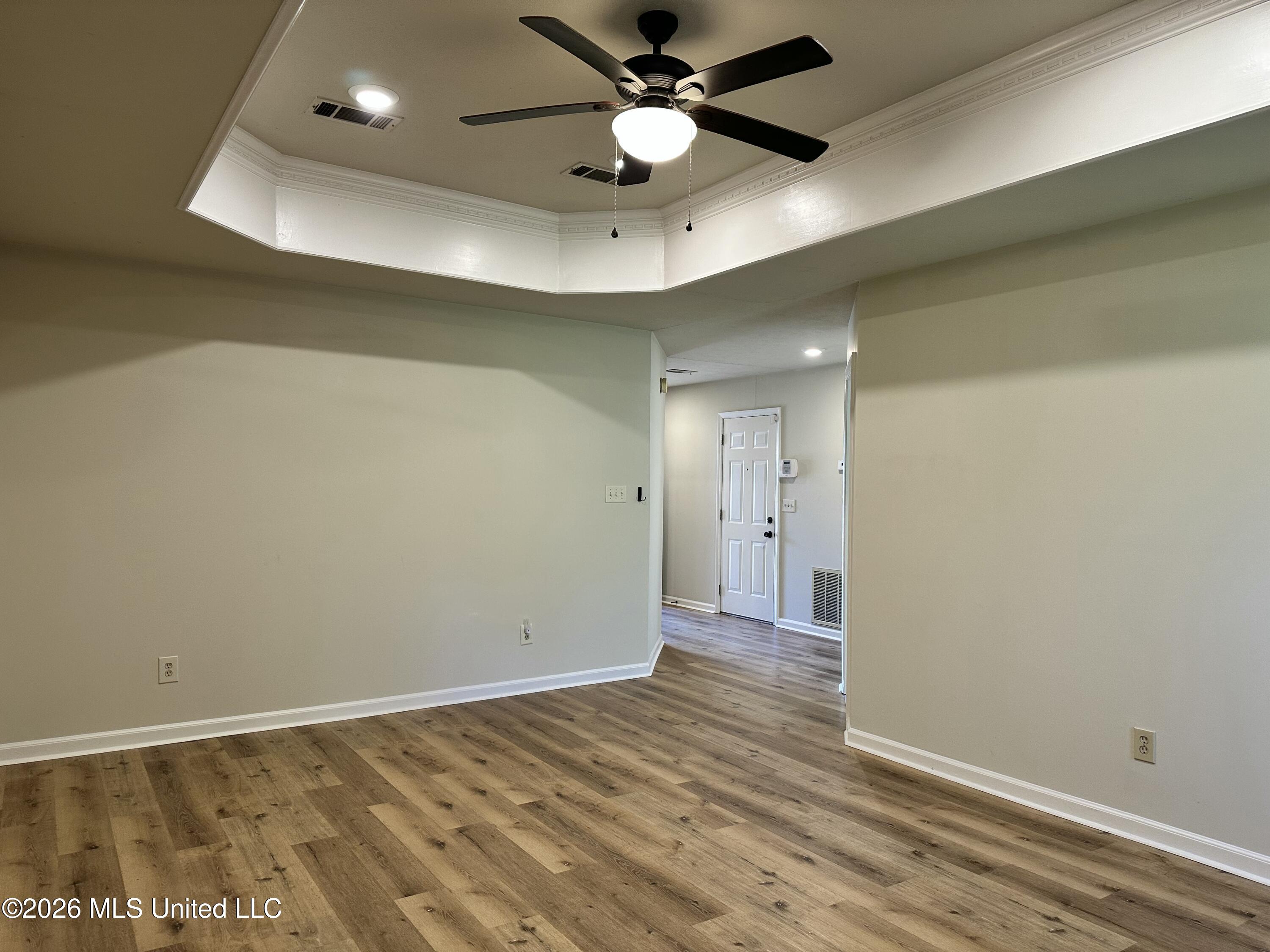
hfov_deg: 71.6
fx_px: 881
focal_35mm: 24
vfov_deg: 56.8
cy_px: 476
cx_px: 635
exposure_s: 1/60
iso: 160
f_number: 1.78
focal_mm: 6.86
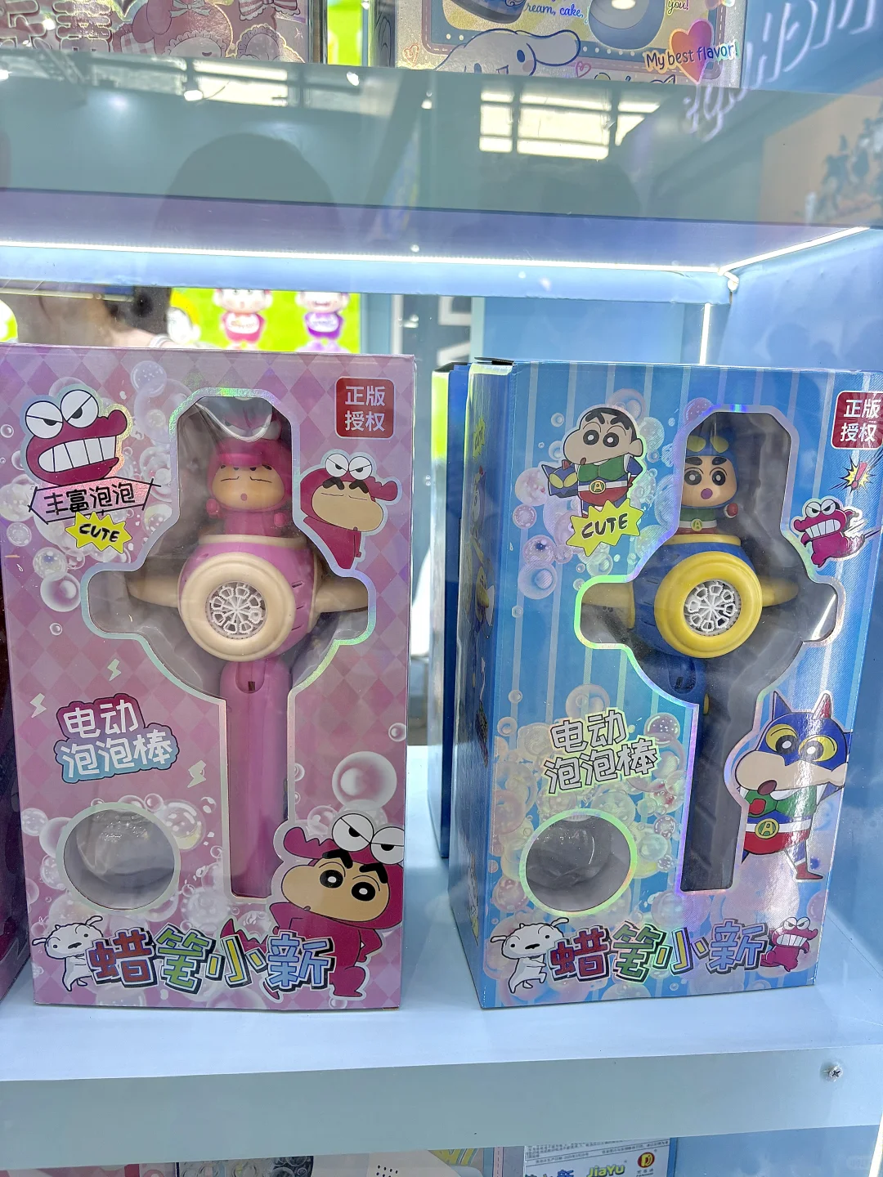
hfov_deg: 53.1
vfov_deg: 67.3
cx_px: 442
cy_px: 588
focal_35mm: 26
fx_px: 884
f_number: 1.6
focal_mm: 5.96
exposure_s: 1/100
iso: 64
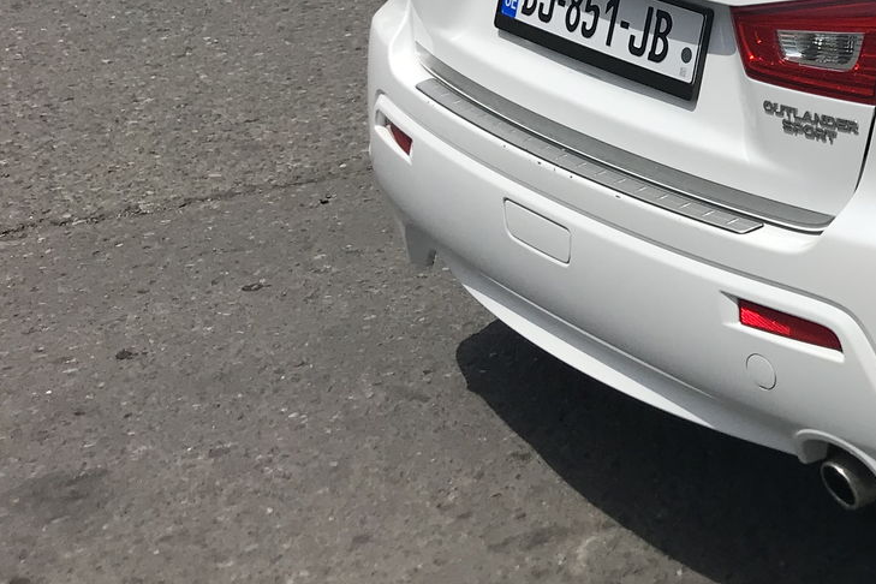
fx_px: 1752
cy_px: -161
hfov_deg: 25.1
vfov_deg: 17.8
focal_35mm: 72
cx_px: 1073
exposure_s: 1/4167
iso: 20
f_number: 1.8
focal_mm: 3.99
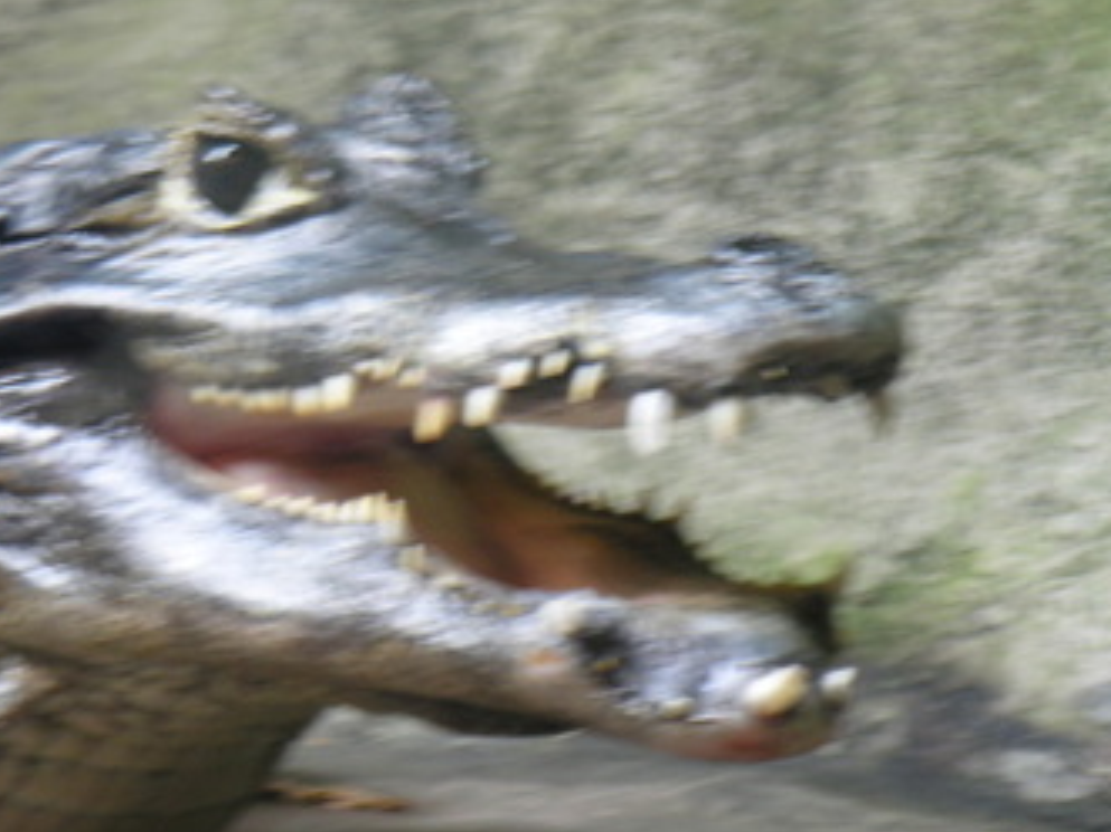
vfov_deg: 3.7
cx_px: 215
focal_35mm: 406
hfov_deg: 4.9
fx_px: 13026
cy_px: 438
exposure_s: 1/2
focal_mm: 49
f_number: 4.1
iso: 50
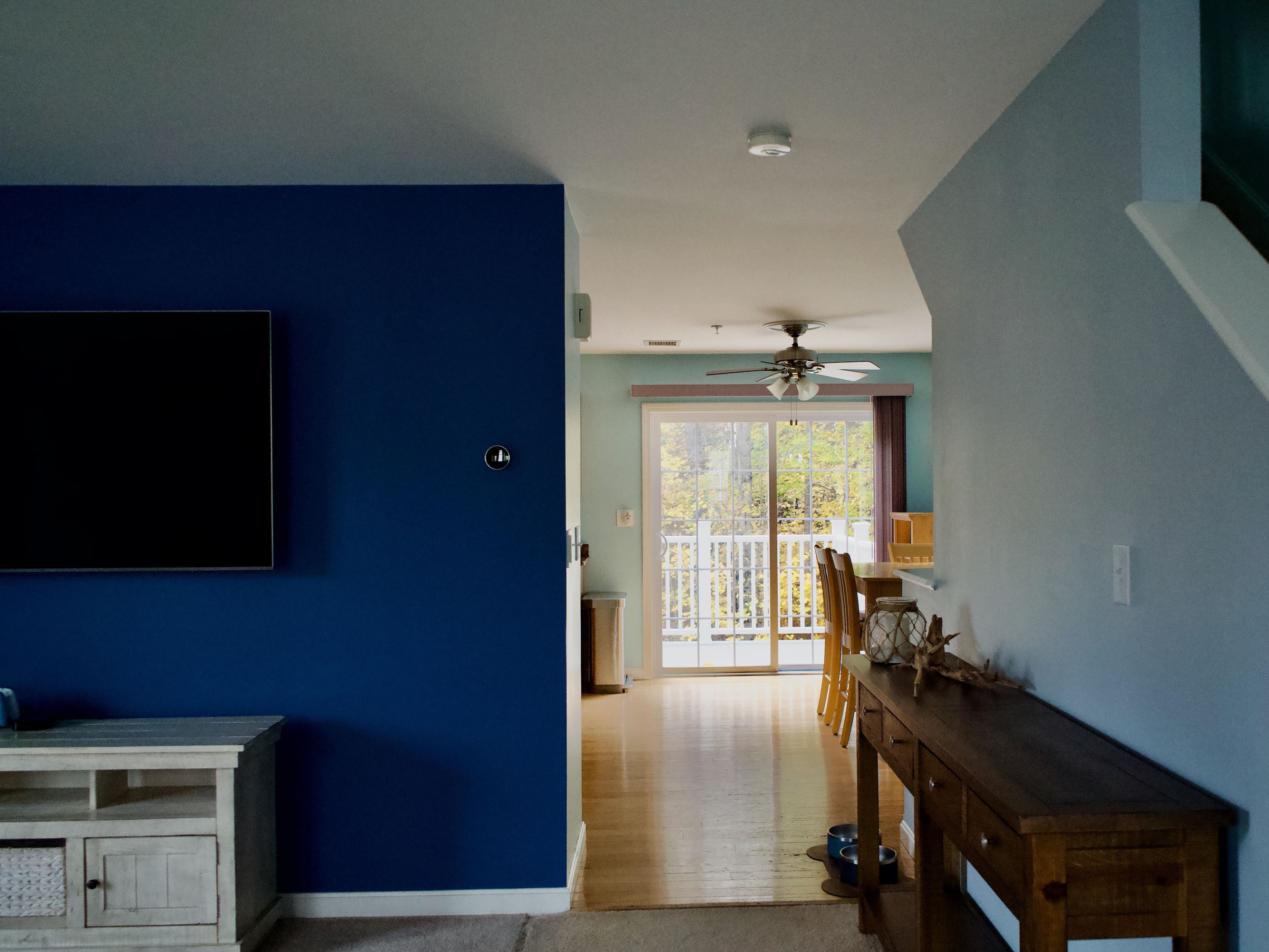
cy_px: 484
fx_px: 1136
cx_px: 713
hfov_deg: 58.2
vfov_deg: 45.4
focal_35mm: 31
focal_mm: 28
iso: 6400
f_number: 5.6
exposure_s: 1/1000
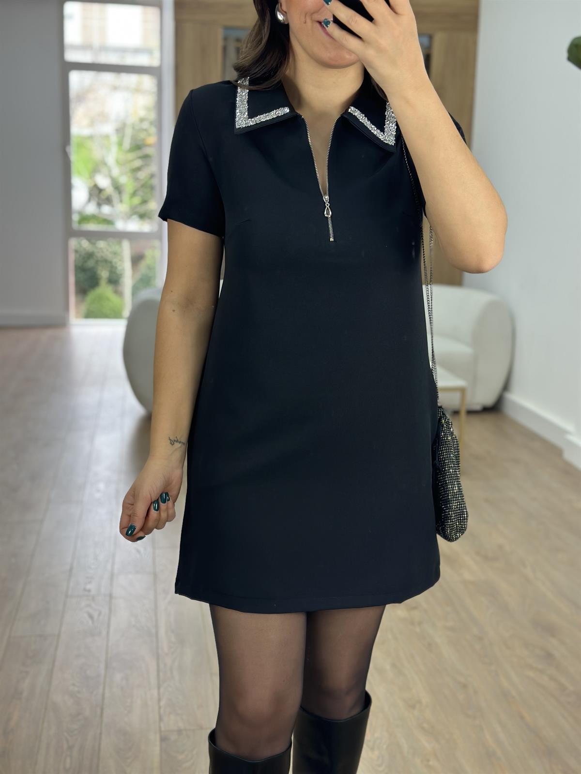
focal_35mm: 48
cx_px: 290
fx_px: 1074
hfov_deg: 30.3
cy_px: 387
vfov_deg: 39.7
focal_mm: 6.86
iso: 80
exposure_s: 1/100
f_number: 1.78
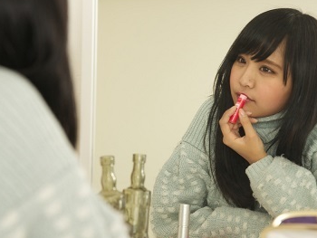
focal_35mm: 96
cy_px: 112
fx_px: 880
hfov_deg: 20.4
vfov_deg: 15.4
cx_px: 171
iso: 320
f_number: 4.5
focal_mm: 70
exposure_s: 1/125
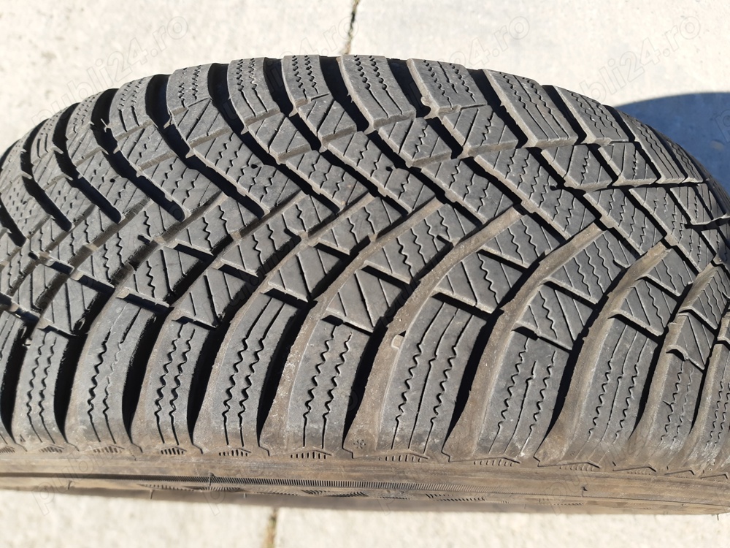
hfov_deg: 67.3
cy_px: 274
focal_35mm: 26
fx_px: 548
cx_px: 365
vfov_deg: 53.1
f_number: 1.7
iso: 40
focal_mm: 4.75
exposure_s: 1/1767
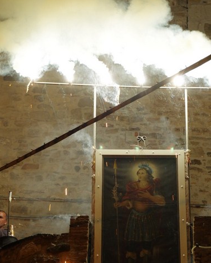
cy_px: 108
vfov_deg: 9.9
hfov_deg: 7.9
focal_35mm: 196
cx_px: 136
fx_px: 1530
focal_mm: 88
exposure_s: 1/60
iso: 1000
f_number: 6.3
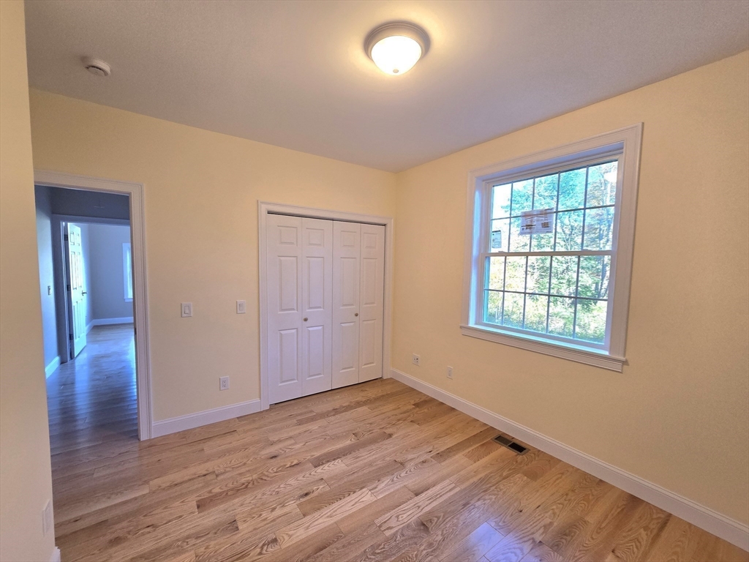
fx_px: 281
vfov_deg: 89.9
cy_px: 281
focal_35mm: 13
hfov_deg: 106.2
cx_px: 374
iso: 125
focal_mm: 2.2
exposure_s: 1/60.2
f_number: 2.2
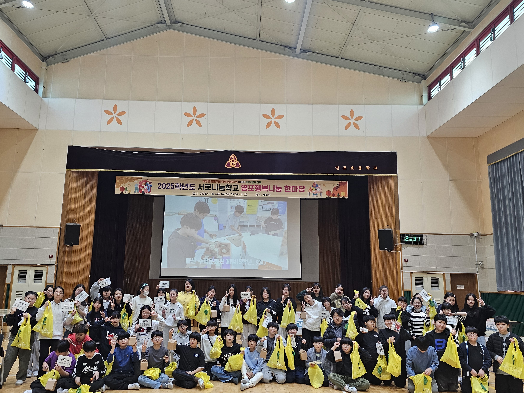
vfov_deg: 56.8
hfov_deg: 71.6
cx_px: 265
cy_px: 198
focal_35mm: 24
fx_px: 363
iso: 160
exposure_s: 1/120
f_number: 1.7
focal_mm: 6.3
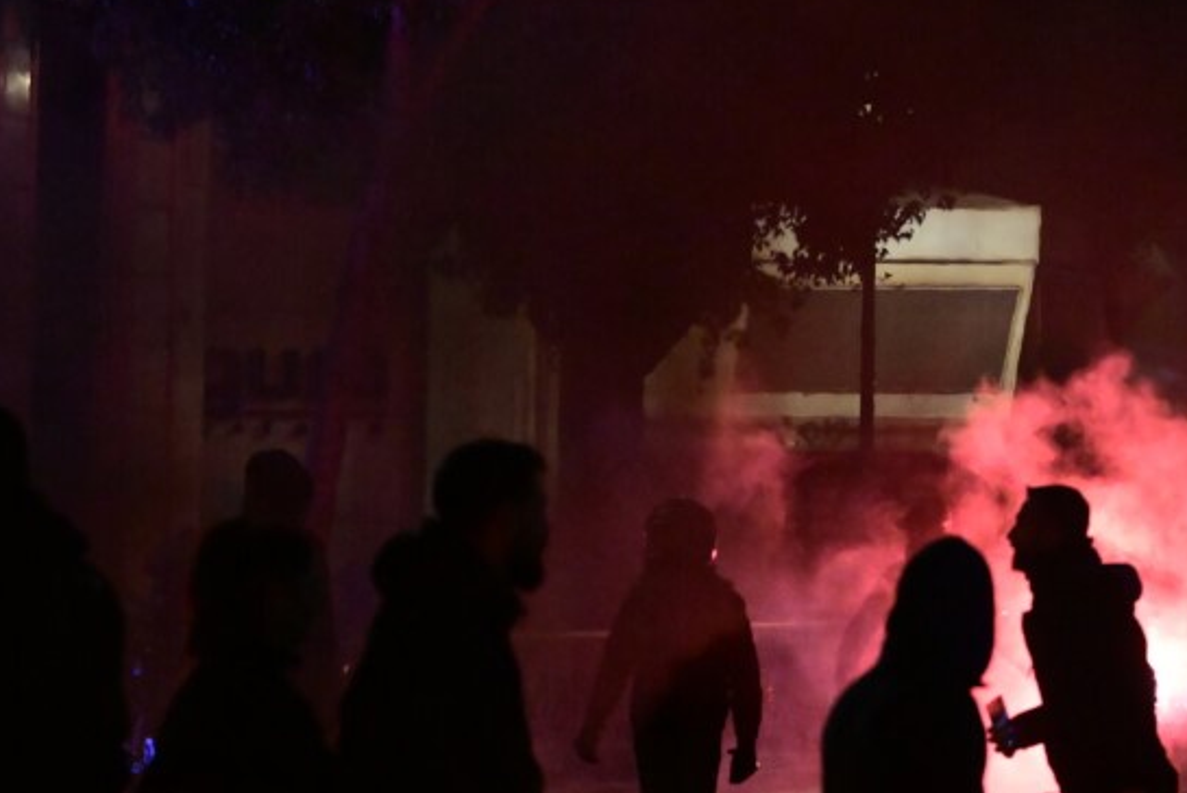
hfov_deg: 6.7
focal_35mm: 308
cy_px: 251
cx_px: 880
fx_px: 10160
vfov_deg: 4.5
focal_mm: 140
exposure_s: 1/500
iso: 10000
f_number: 5.6
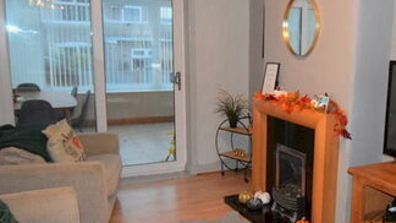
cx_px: 282
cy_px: 123
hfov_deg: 45.1
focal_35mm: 44
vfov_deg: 27.0
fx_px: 463
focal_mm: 13
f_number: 4.5
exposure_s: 1/60
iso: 3200
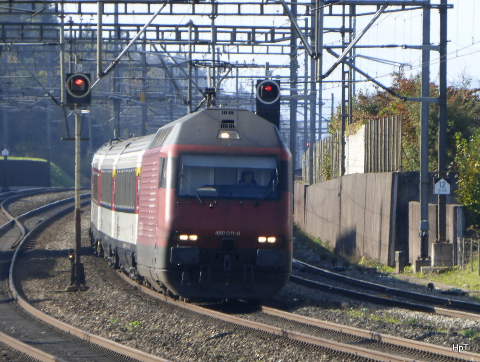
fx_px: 5905
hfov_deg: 4.7
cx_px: 240
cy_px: 181
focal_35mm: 425
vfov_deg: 3.5
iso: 100
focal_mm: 68.9
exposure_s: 1/125
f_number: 5.9
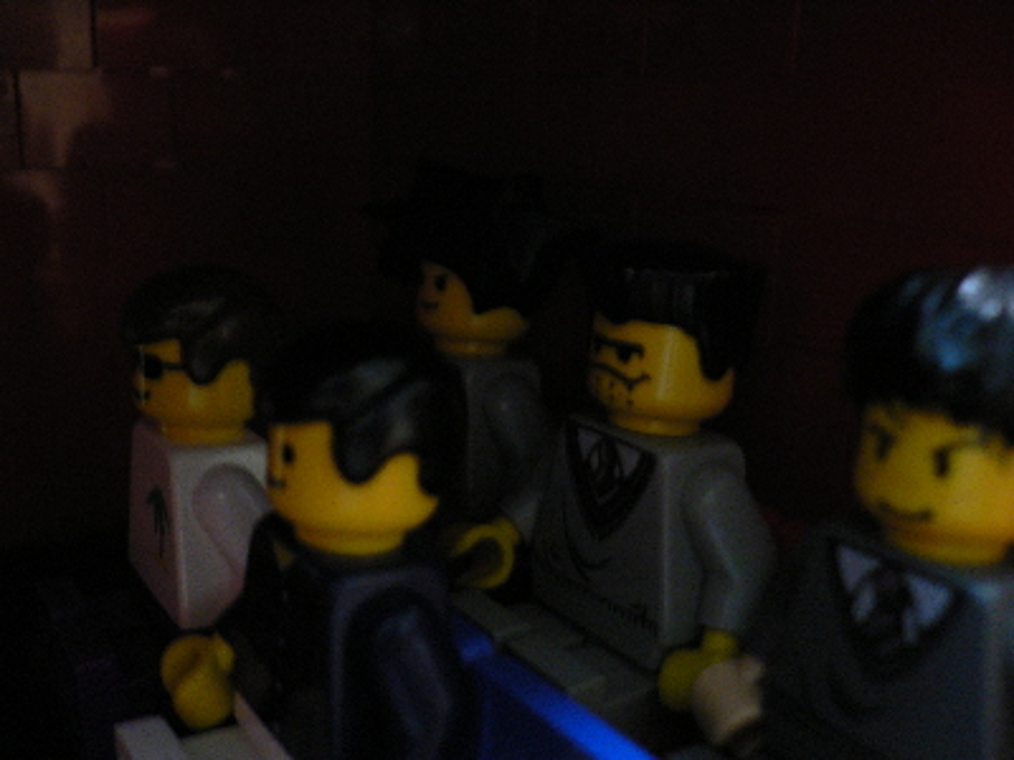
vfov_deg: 40.7
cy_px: 380
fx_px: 1025
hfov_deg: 52.6
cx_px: 507
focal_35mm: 35
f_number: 2.8
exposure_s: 1/8
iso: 200
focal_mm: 5.8
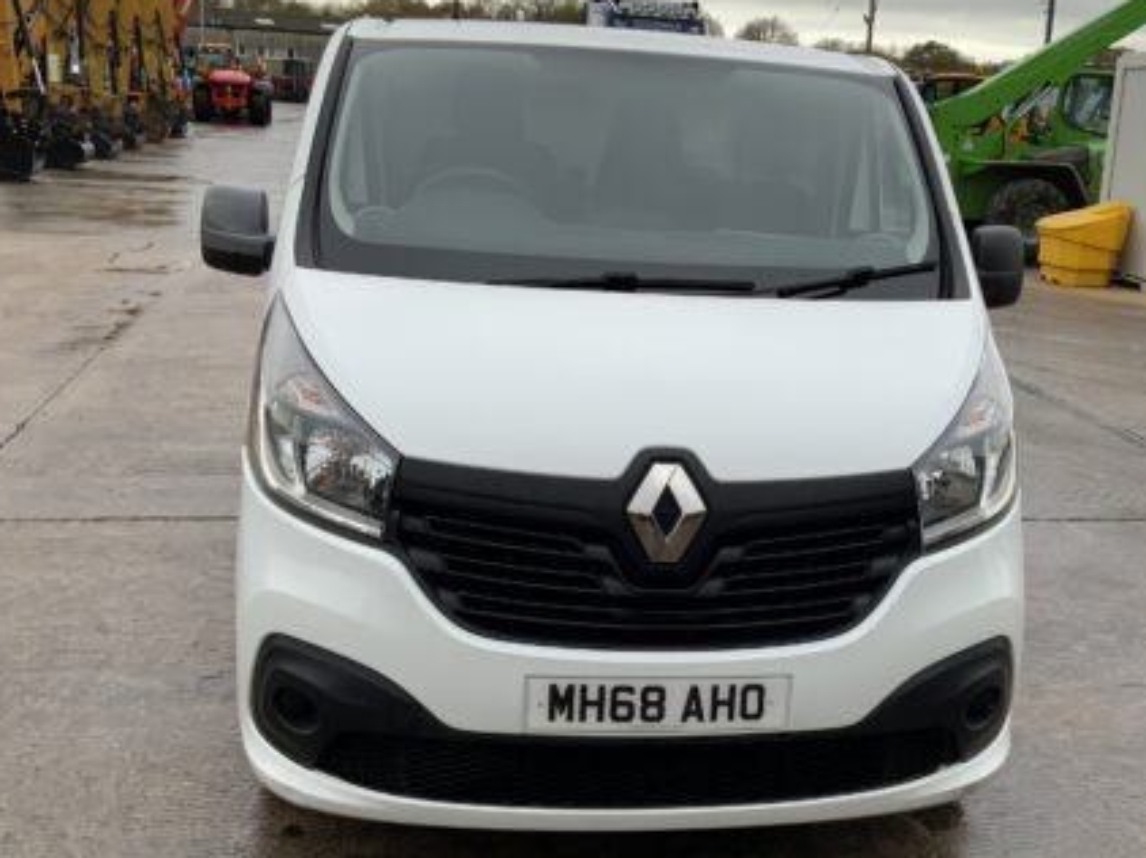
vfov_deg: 32.8
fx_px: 1456
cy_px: 445
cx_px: 752
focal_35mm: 44
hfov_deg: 42.5
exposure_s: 1/171
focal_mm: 3
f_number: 1.8
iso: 16
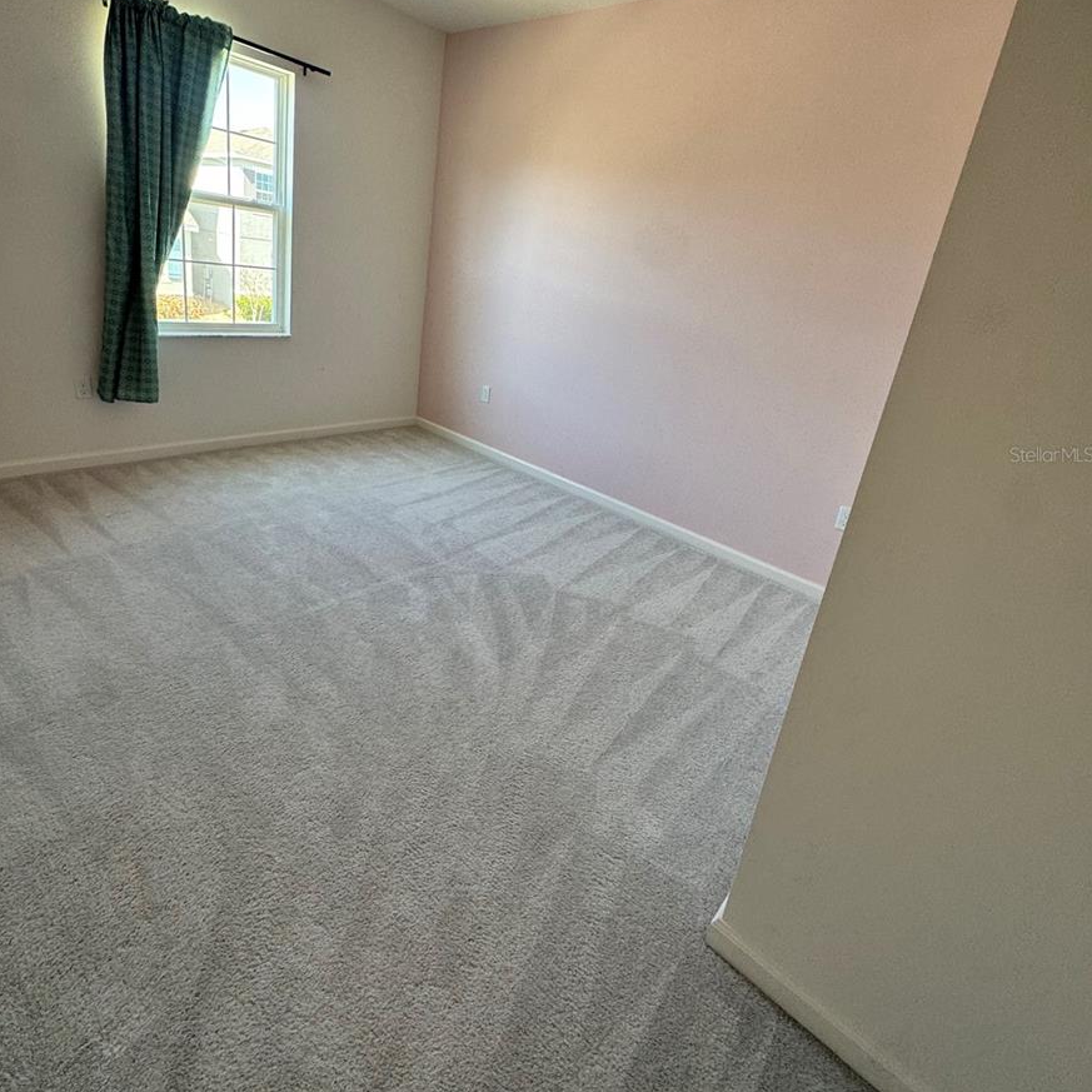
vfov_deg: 83.2
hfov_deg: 84.0
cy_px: 454
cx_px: 535
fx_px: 607
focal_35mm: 17
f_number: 2.2
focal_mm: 2.22
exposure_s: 1/99
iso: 125
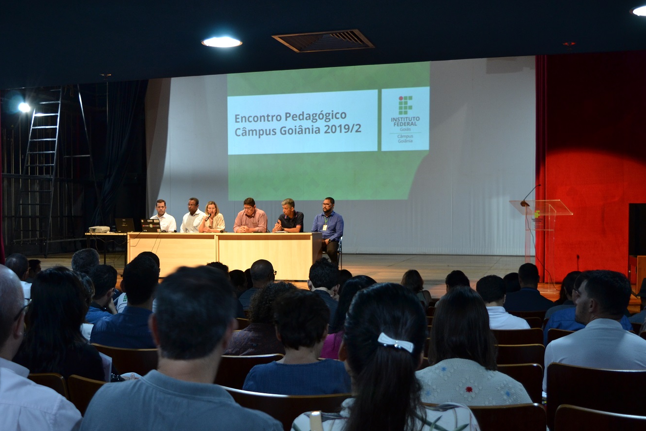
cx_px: 294
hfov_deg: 45.8
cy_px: 237
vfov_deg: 31.5
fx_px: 764
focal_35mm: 43
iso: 450
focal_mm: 25
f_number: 4
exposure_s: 1/15
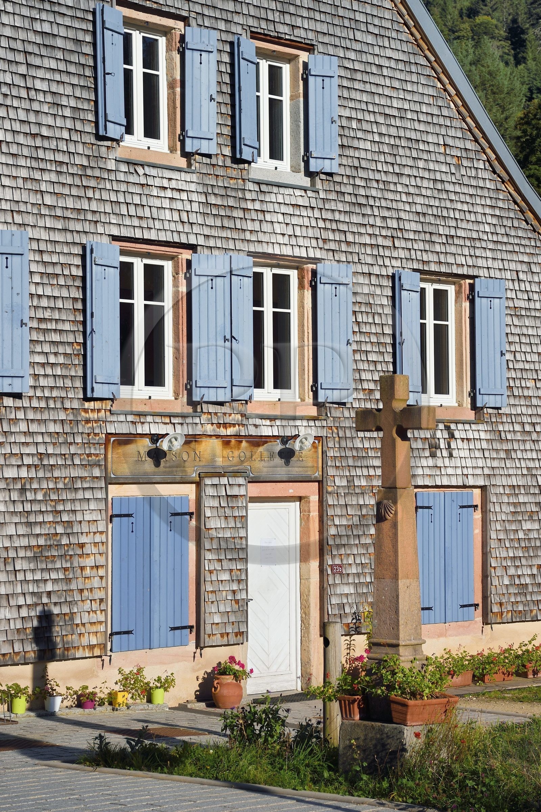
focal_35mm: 70
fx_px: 1578
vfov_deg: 28.8
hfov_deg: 19.5
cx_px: 270
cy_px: 406
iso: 200
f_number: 9
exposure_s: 1/1000
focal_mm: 70
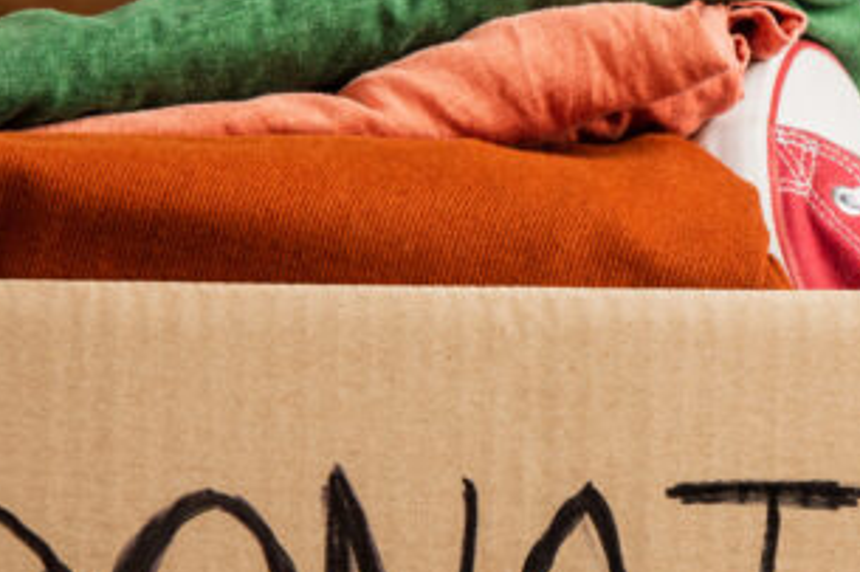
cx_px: 925
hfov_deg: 3.8
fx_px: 12845
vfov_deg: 2.6
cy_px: 269
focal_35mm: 538
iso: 160
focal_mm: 160
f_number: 7.1
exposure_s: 1/200
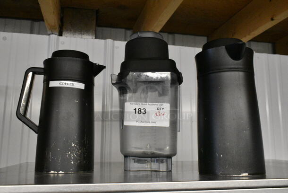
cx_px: 144
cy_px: 96
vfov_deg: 40.1
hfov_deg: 57.2
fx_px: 264
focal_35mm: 33
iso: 6400
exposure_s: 1/320
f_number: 7.1
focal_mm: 22
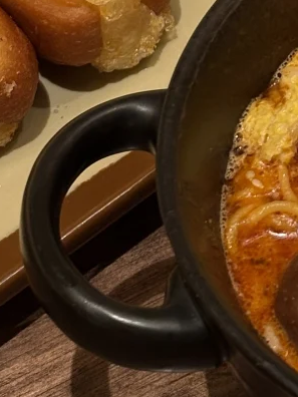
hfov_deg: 7.7
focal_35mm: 189
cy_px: -73
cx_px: 431
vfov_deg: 10.3
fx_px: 2169
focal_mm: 5.96
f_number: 1.6
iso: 80
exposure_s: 1/100
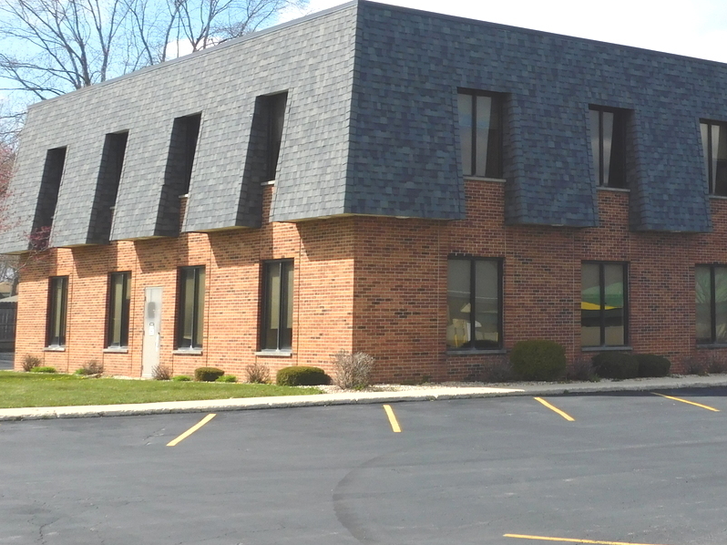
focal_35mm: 65
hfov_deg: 28.8
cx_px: 633
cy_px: 138
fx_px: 1365
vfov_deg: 22.4
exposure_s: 1/1250
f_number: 3.5
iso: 125
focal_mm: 6.3
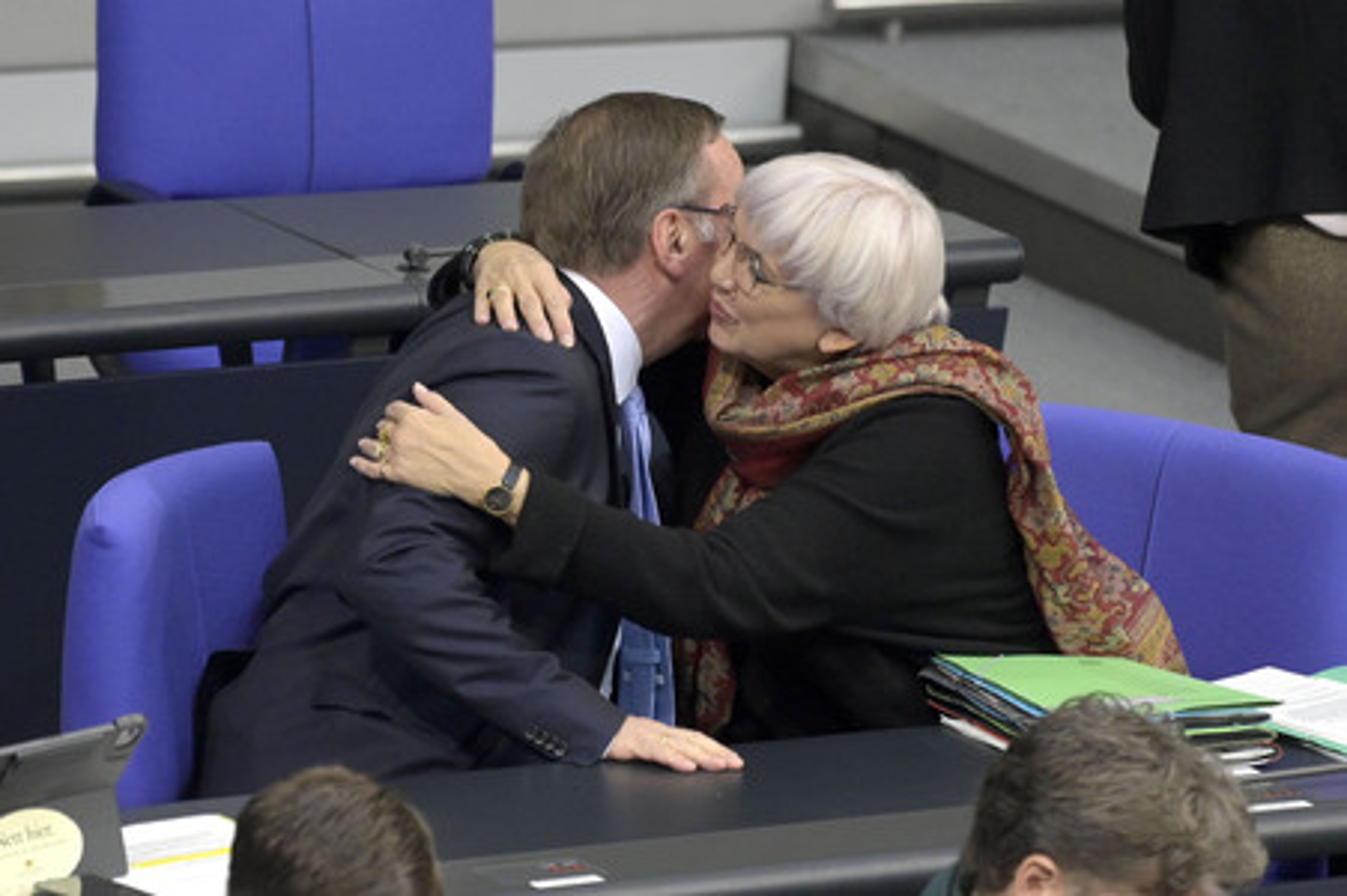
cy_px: 448
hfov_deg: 6.7
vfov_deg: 4.4
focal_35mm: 310
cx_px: 674
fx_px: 11590
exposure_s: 1/400
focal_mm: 310
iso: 6400
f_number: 5.6
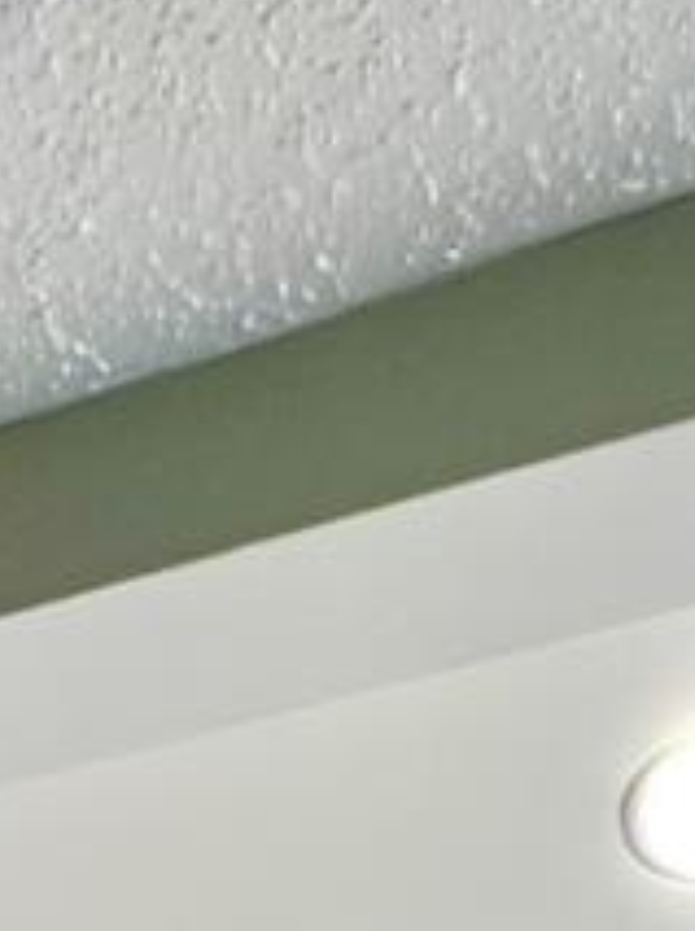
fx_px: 2121
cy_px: 2487
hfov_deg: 18.6
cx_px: 380
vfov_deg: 13.3
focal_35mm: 79
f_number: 2.2
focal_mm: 2.22
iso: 160
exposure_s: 1/60
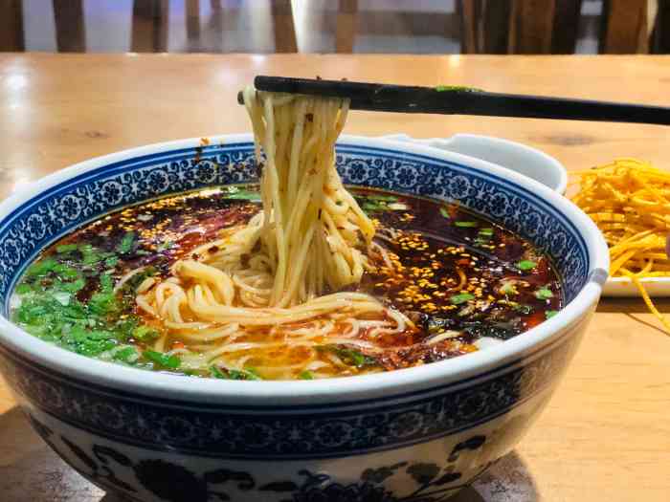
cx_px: 335
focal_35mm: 57
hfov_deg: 33.8
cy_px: 251
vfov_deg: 25.7
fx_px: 1103
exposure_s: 1/33
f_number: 2.8
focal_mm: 6.6
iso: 800
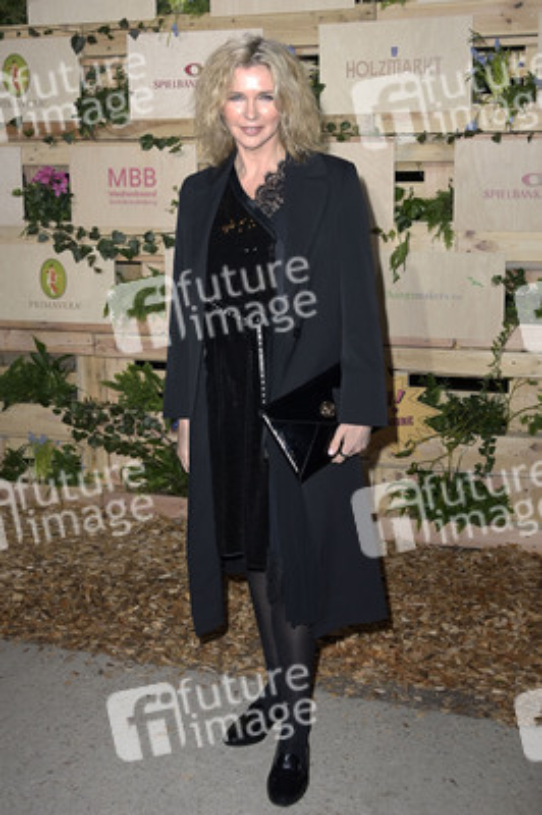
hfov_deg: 35.0
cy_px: 408
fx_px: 860
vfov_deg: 50.7
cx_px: 271
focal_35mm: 38
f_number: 5.6
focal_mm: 38
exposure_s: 1/250
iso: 640
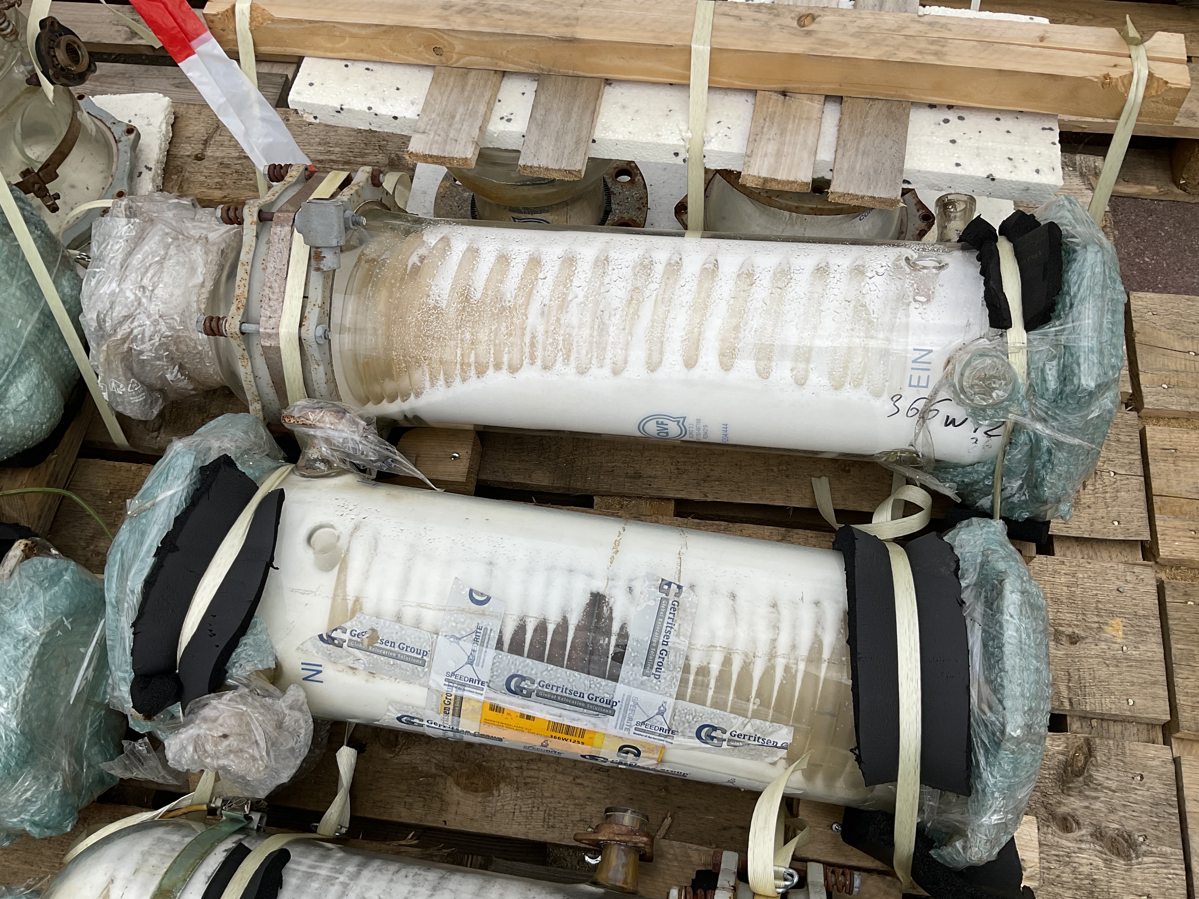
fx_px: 1039
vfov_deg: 46.8
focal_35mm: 30
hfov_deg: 60.0
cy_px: 463
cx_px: 598
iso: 25
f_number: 1.8
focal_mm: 3
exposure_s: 1/2320
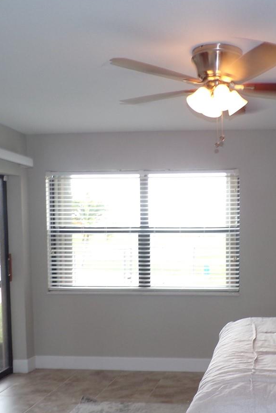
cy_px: 264
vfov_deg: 42.3
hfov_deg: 28.8
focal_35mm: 46
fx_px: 529
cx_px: 212
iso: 100
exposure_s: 1/42
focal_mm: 4.3
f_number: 3
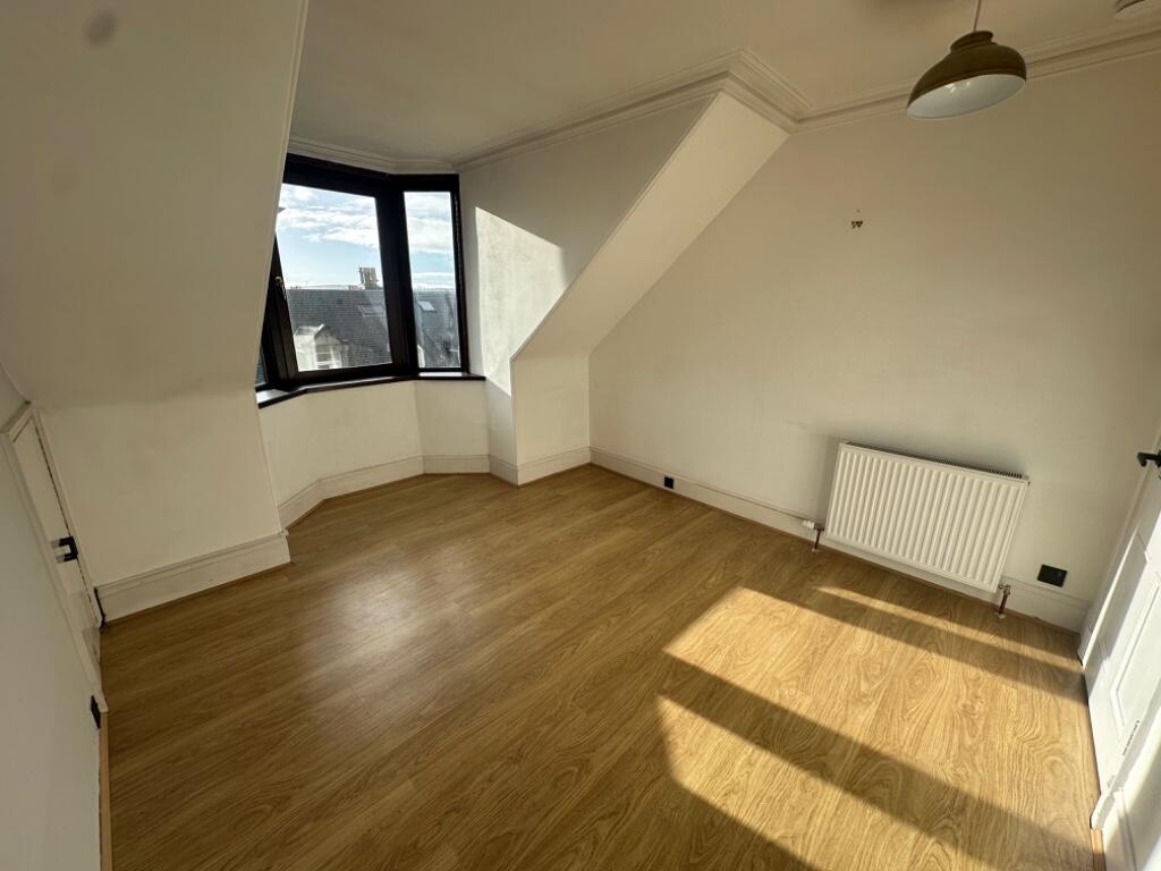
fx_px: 470
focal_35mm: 14
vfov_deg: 85.7
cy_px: 436
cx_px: 580
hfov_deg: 102.1
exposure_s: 1/686
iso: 40
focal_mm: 2.22
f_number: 2.2
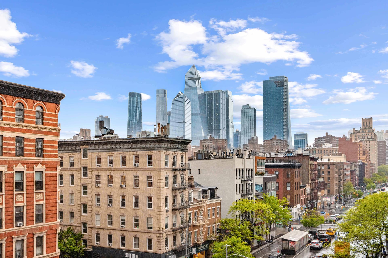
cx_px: 194
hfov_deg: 54.4
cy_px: 129
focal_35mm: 35
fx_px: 377
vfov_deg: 37.9
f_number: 13
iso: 1250
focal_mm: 35
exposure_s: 1/200
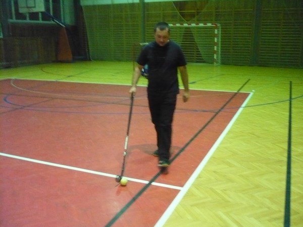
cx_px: 152
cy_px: 114
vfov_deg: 40.7
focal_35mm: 35
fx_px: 306
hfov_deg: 52.6
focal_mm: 5.8
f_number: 2.8
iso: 800
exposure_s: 1/40
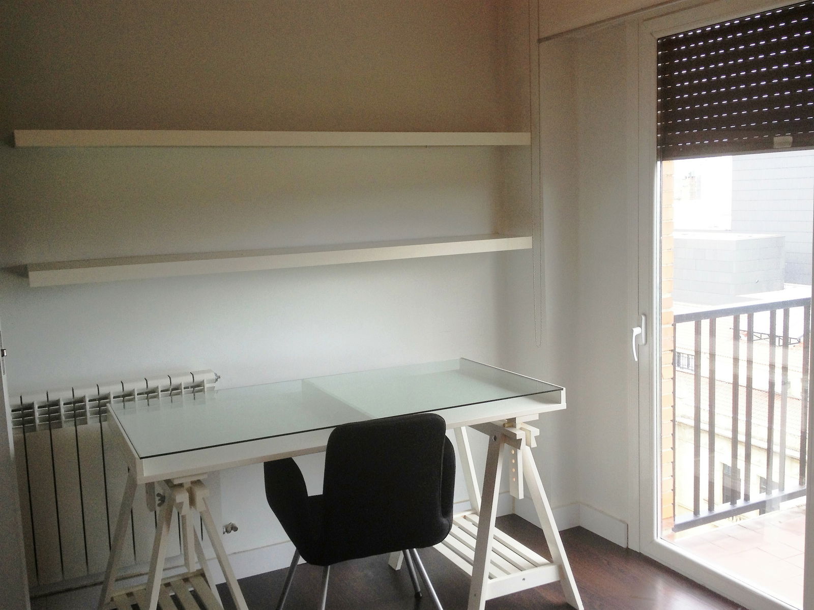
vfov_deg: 40.7
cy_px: 305
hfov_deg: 52.6
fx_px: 823
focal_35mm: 35
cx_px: 407
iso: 64
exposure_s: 1/60
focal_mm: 4.28
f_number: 2.4
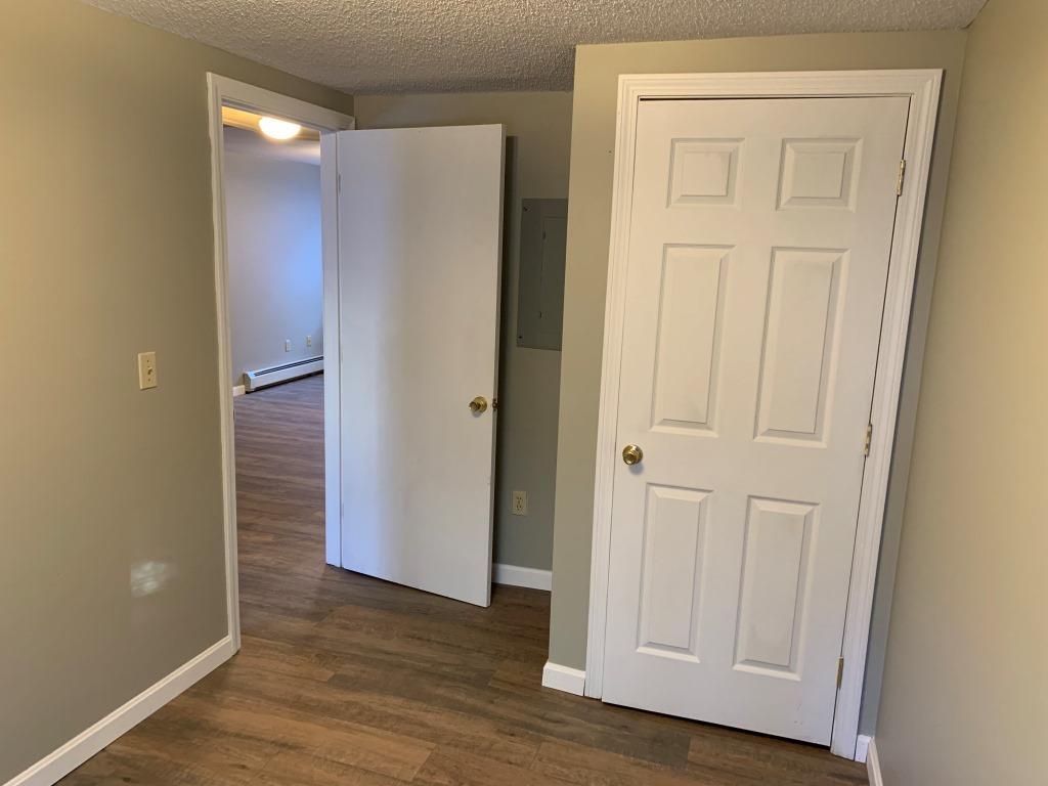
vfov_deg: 53.1
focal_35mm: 26
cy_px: 393
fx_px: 787
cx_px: 524
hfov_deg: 67.3
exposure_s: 1/60
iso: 200
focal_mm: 4.25
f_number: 1.8
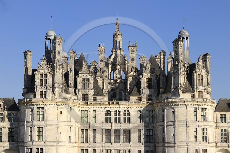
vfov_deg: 13.4
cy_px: 76
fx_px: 651
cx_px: 115
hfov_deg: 20.0
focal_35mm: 102
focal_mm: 102
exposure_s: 1/320
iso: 200
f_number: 10
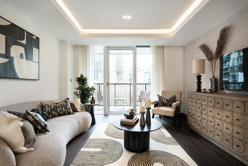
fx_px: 124
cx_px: 124
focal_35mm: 18
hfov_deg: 90.0
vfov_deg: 67.4
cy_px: 83
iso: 800
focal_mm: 18
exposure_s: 1/15
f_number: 8
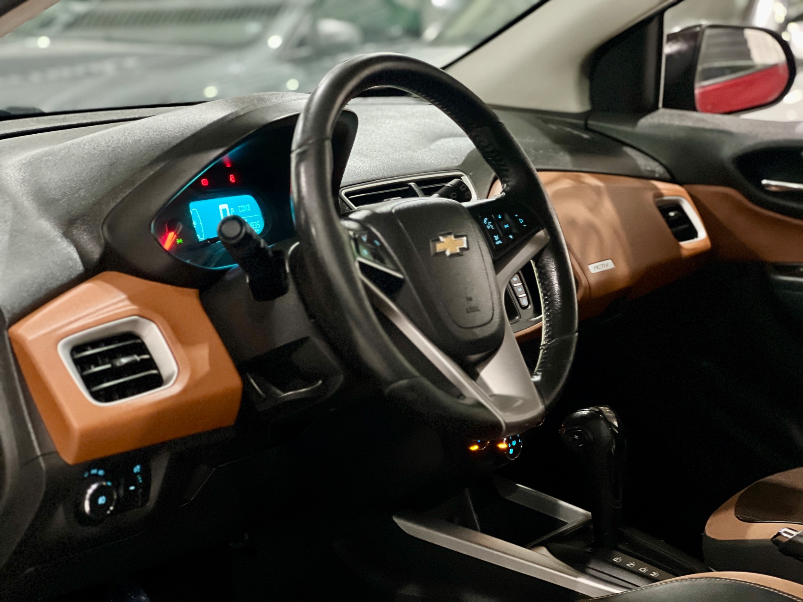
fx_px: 1786
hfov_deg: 25.3
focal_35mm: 77
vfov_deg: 19.1
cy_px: 301
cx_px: 402
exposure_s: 1/17
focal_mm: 9
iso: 400
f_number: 2.8
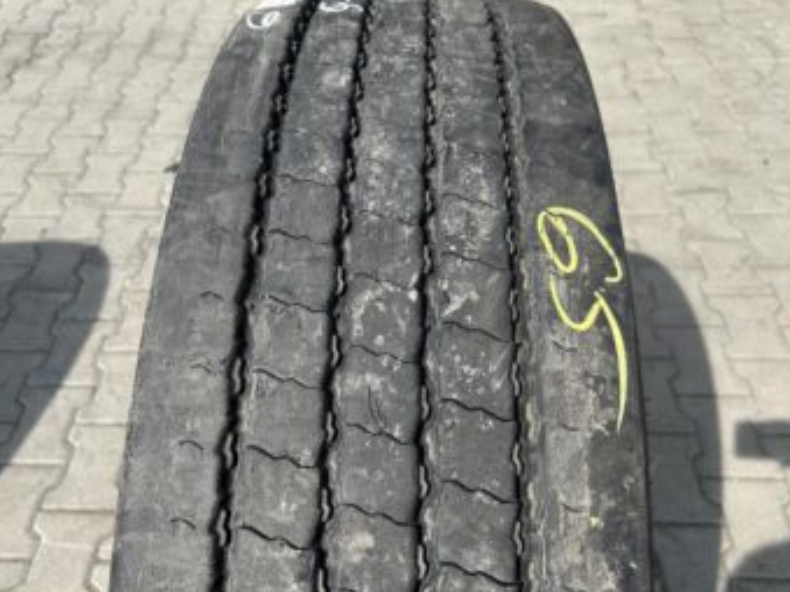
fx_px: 753
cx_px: 382
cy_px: 283
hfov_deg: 55.4
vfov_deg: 42.9
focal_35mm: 33
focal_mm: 5.7
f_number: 1.5
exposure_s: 1/2208
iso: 50
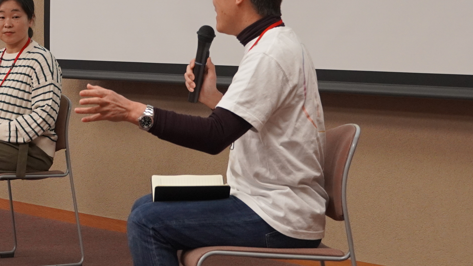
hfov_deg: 16.6
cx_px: 38
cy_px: -67
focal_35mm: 127
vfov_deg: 9.4
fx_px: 1593
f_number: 4.5
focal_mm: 36
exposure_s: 1/160
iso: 1250
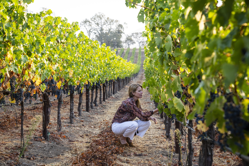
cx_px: 124
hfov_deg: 28.8
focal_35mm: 70
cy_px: 83
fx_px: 484
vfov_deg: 19.5
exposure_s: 1/250
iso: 800
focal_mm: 70
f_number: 5.6
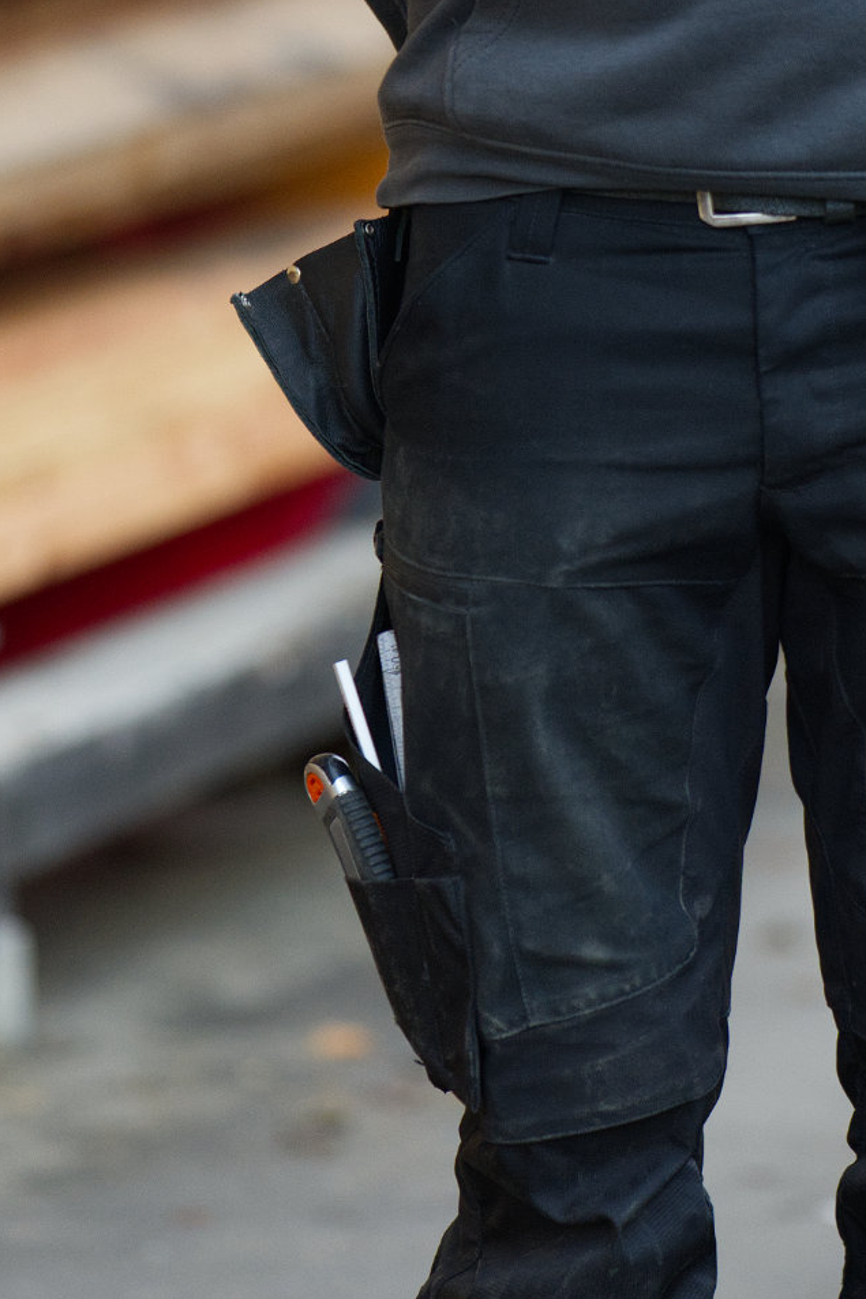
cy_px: 209
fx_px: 15340
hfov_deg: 3.2
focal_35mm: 425
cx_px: 781
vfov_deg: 4.8
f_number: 1.8
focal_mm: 135
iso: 1000
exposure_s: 1/640
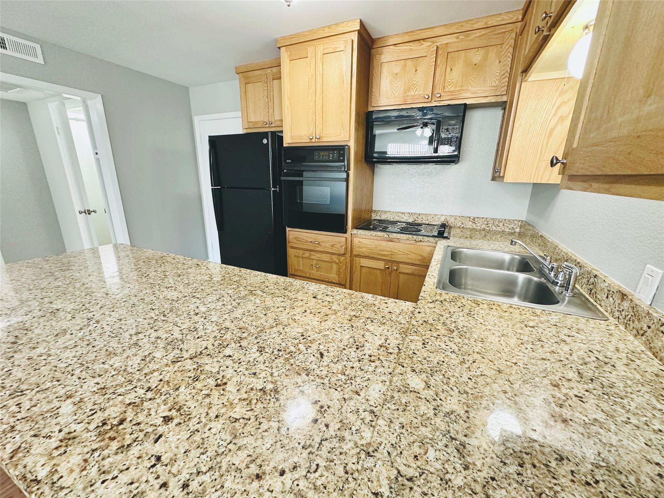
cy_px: 249
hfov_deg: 102.1
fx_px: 269
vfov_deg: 85.7
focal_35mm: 14
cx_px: 332
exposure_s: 1/60
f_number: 2.2
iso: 250
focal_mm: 2.22
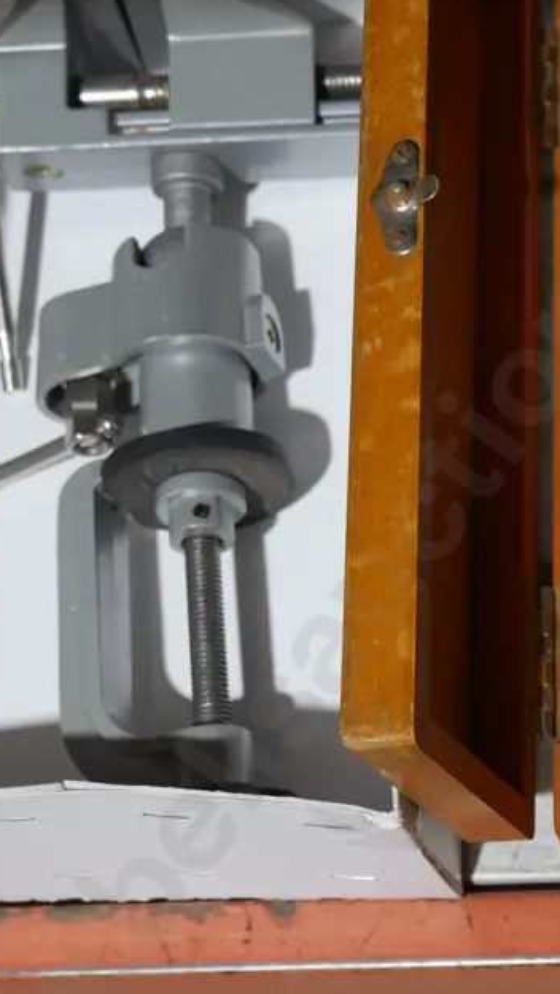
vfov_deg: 28.2
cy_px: 576
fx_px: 1978
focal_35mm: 75
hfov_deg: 16.1
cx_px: 386
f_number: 4.6
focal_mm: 21
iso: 400
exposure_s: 1/60
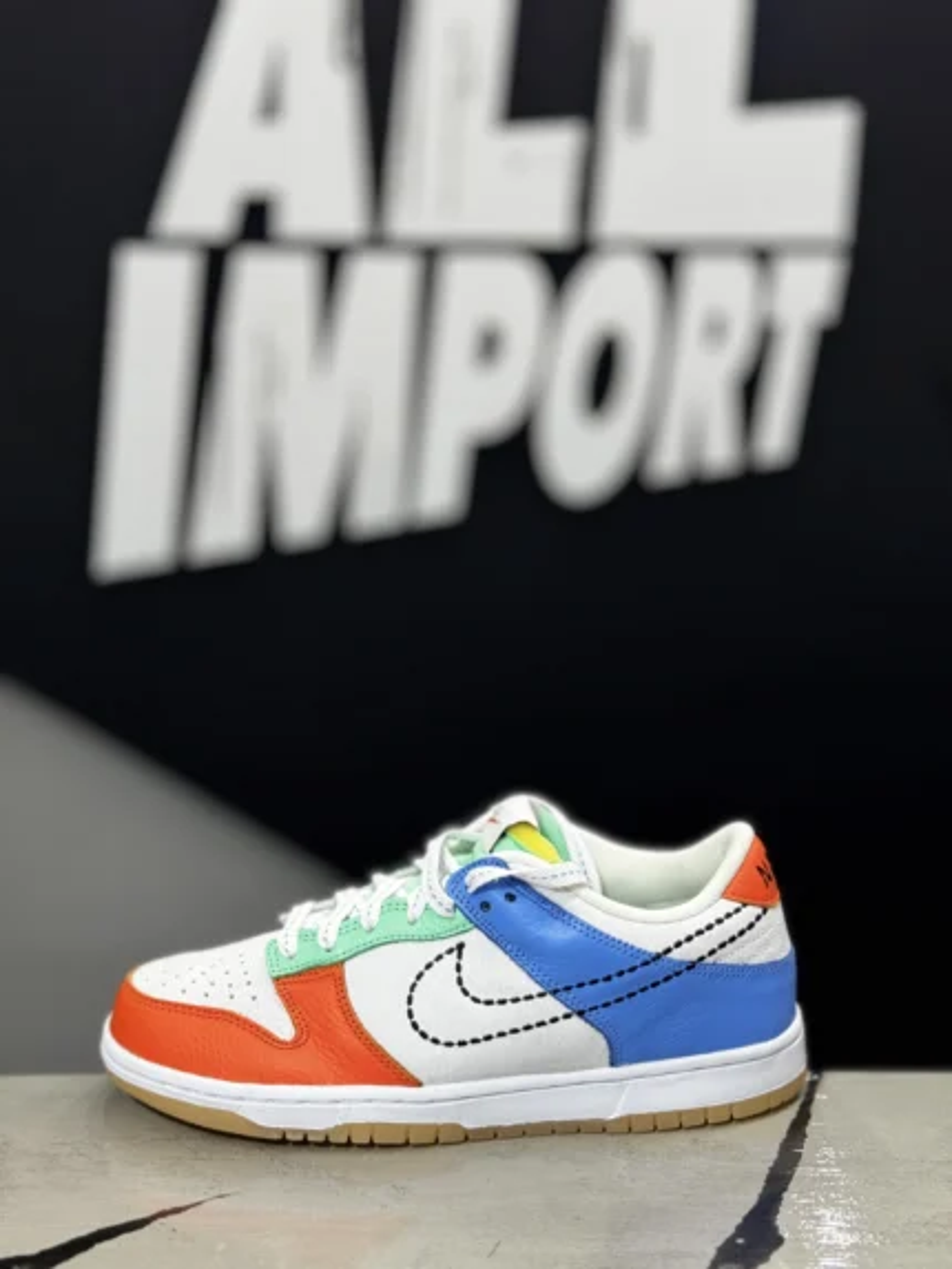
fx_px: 1759
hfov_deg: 30.3
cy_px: 634
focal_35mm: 48
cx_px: 476
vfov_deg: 39.6
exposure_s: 1/60
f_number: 1.78
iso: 200
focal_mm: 6.76
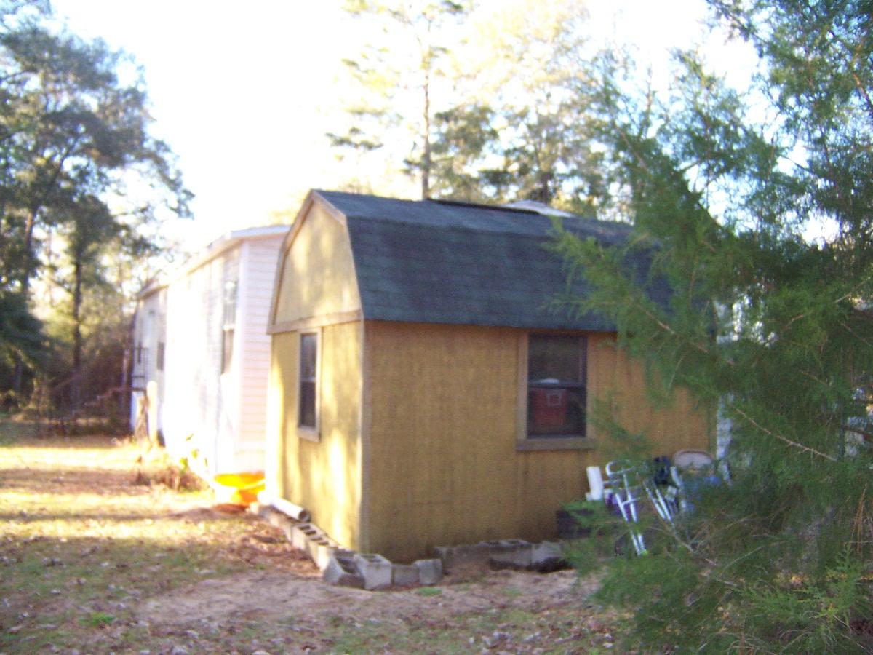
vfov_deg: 42.9
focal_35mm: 33
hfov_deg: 55.4
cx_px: 436
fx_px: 832
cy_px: 328
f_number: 2.4
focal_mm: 5.5
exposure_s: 1/125
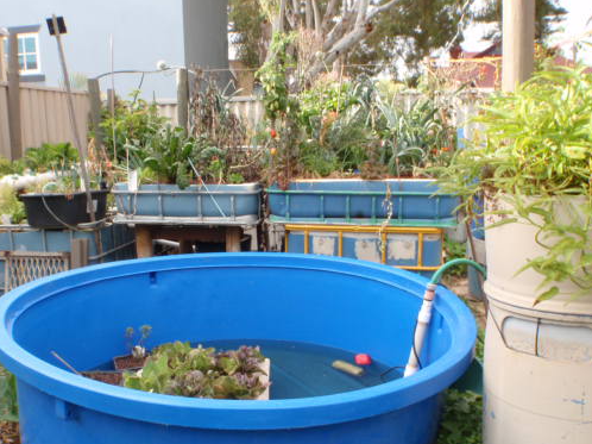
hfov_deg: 51.3
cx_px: 266
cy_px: 262
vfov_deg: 39.5
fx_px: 615
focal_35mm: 36
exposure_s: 1/80
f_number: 4
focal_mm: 5
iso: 64
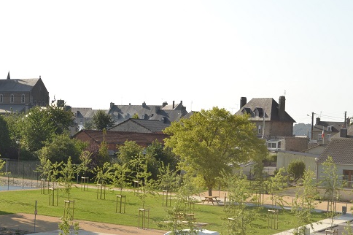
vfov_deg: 15.7
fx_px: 851
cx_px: 62
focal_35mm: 87
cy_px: 159
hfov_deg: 23.1
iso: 100
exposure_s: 1/100
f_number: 10
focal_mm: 35
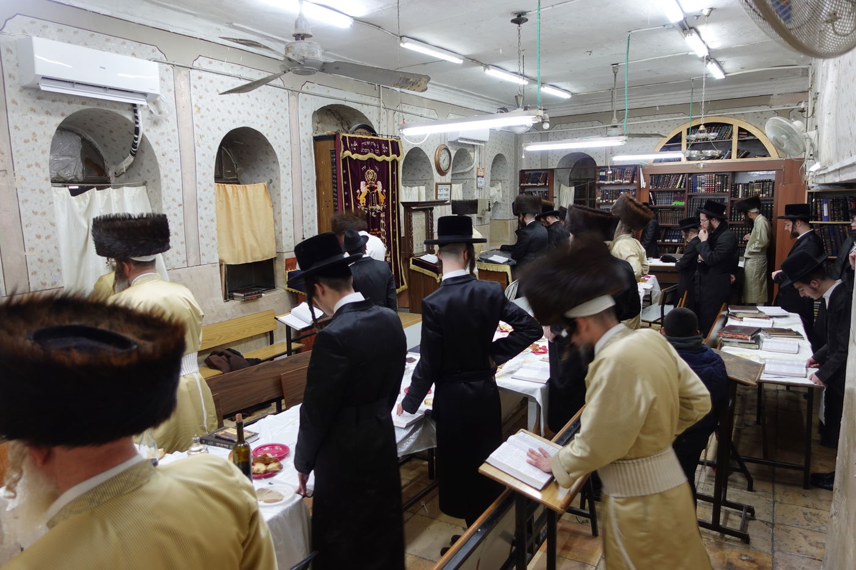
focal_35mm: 24
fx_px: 571
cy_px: 285
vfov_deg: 53.1
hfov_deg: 73.8
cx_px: 428
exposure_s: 1/30
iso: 125
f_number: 2.2
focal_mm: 9.4
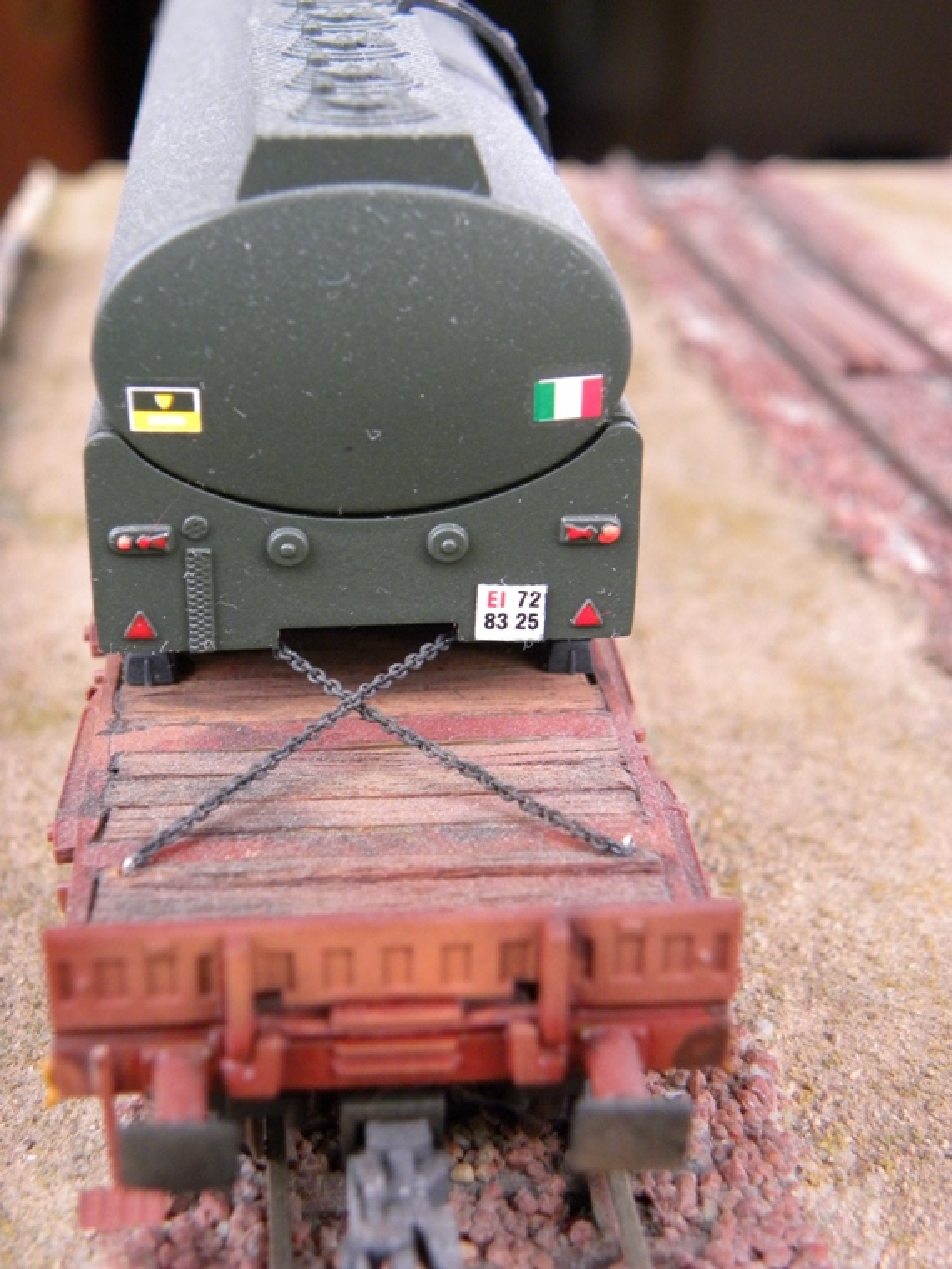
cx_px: 476
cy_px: 634
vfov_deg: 36.8
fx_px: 1907
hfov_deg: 28.0
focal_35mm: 52
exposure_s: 1/60
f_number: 3.5
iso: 300
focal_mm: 9.2
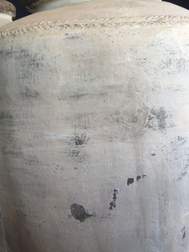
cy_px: 166
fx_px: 357
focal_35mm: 49
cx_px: 131
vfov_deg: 38.5
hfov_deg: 29.4
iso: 25
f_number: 2.2
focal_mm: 4.15
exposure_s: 1/100
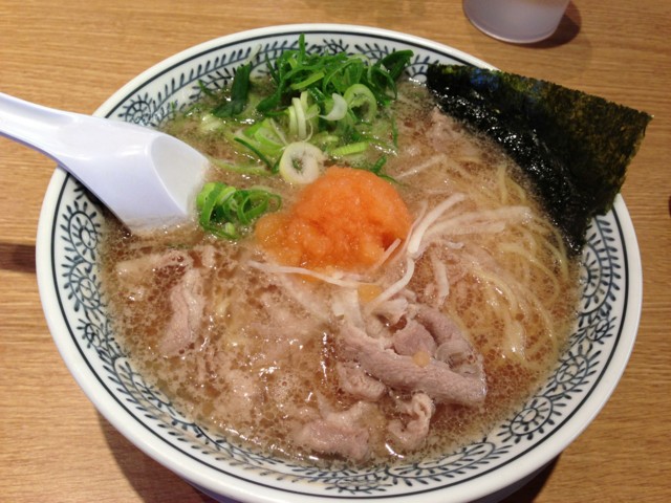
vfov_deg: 42.9
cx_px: 336
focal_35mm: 33
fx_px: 640
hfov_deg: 55.4
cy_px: 252
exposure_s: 1/30
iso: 64
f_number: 2.4
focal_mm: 4.13
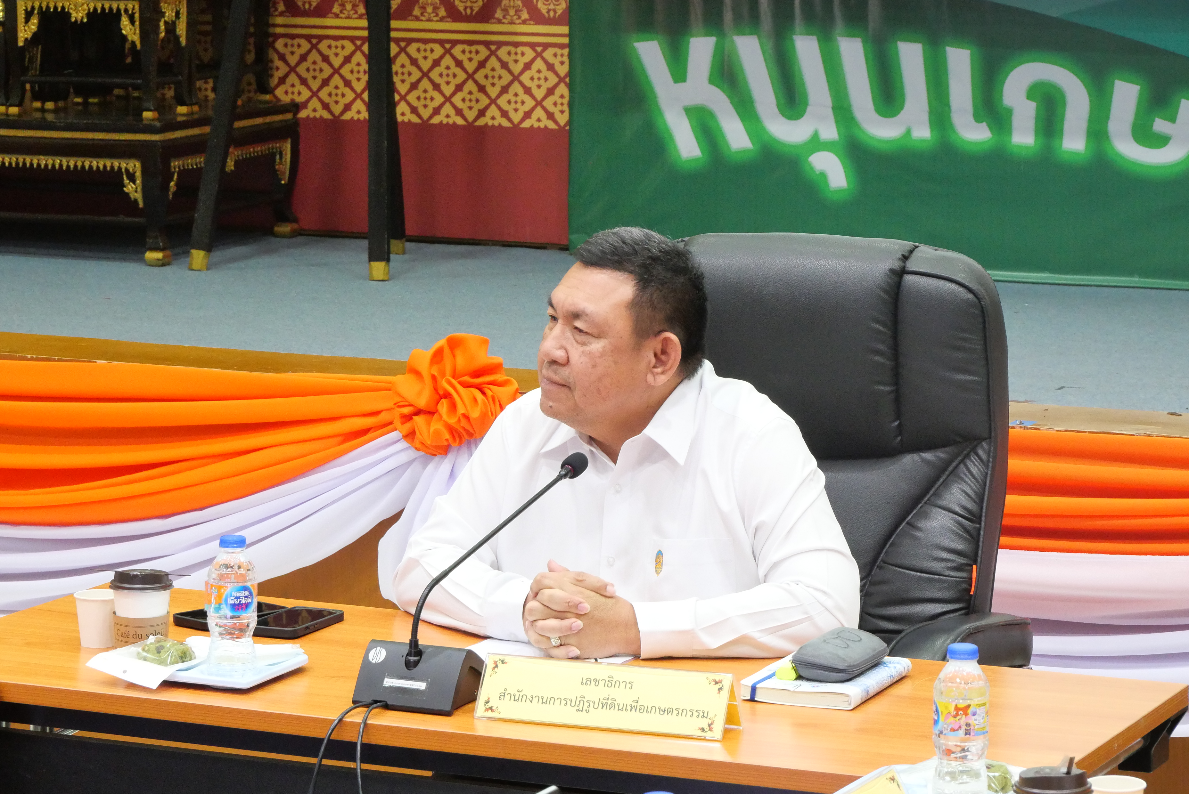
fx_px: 4098
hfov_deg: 16.5
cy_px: 397
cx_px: 594
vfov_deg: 11.1
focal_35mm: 124
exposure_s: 1/25
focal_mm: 60
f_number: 8
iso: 3200
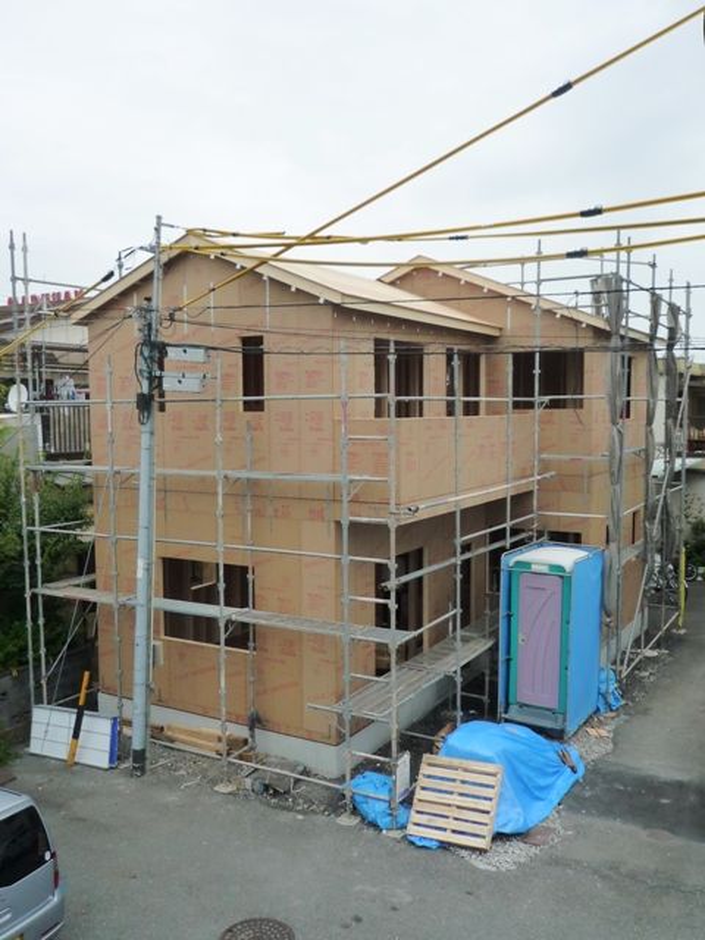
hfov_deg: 54.9
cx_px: 352
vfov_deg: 69.4
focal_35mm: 25
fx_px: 679
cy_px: 470
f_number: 4
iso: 160
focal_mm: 4.4
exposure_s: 1/800
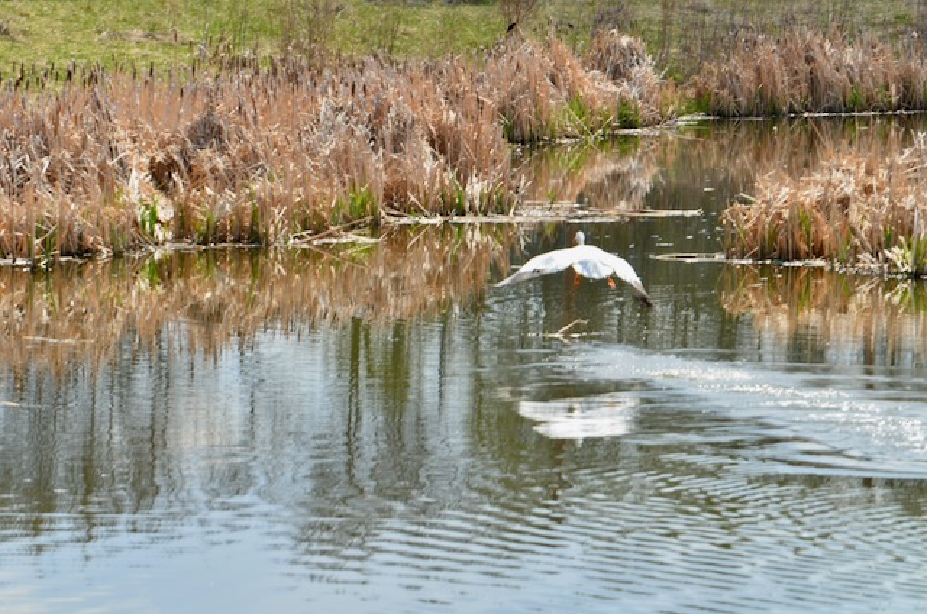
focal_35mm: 360
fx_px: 9251
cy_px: 307
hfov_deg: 5.7
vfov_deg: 3.8
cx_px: 464
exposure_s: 1/125
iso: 100
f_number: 11
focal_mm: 240
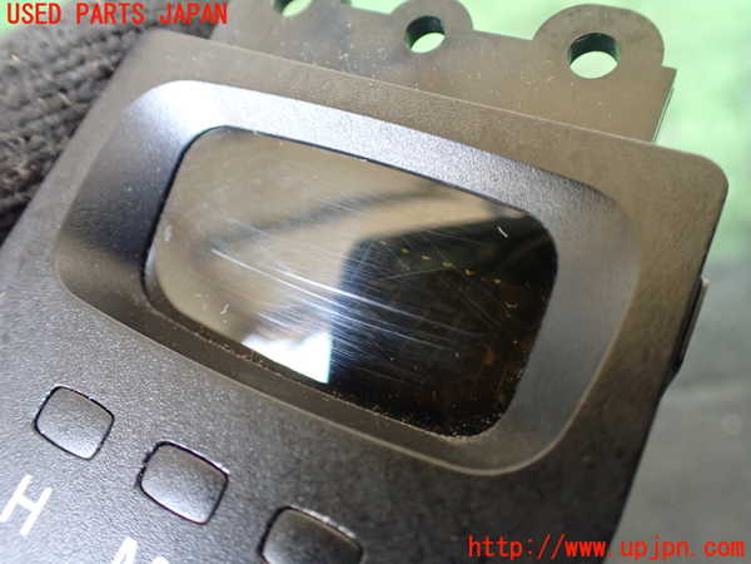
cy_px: 282
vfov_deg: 46.8
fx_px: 651
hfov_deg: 60.0
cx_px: 376
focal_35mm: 30
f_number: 2.3
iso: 800
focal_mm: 5.4
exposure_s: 1/60
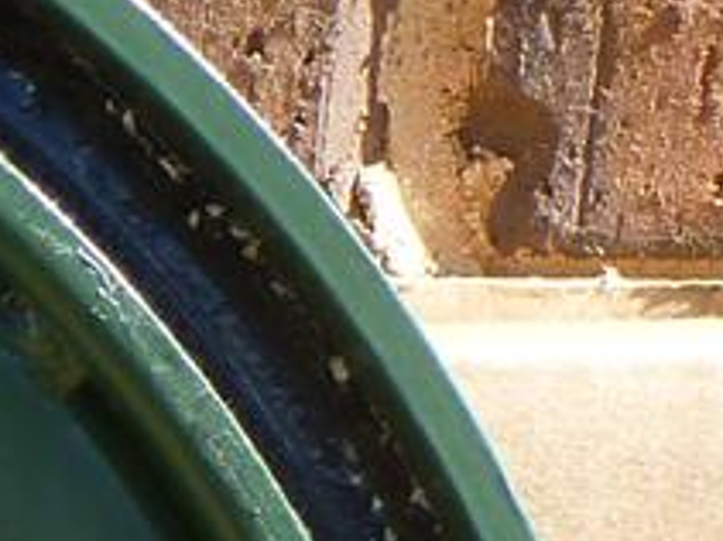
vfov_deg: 6.1
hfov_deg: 7.7
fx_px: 4843
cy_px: 1329
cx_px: -1275
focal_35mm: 232
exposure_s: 1/160
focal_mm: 6
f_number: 3.7
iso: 100
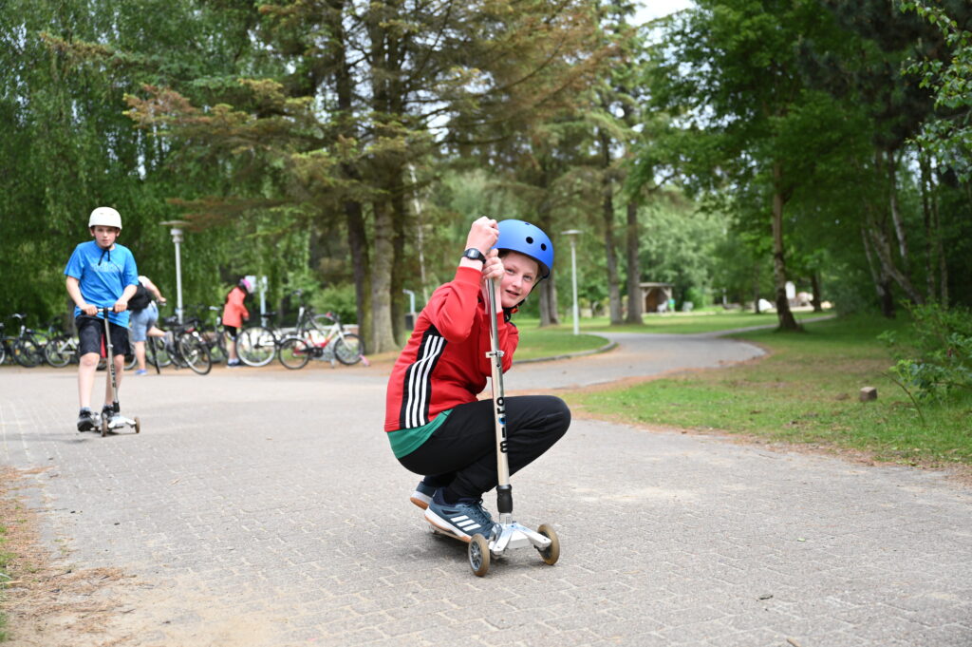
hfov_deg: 48.5
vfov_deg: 33.3
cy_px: 324
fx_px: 1079
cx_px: 486
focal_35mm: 40
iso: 100
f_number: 2.8
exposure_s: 1/640
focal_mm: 40
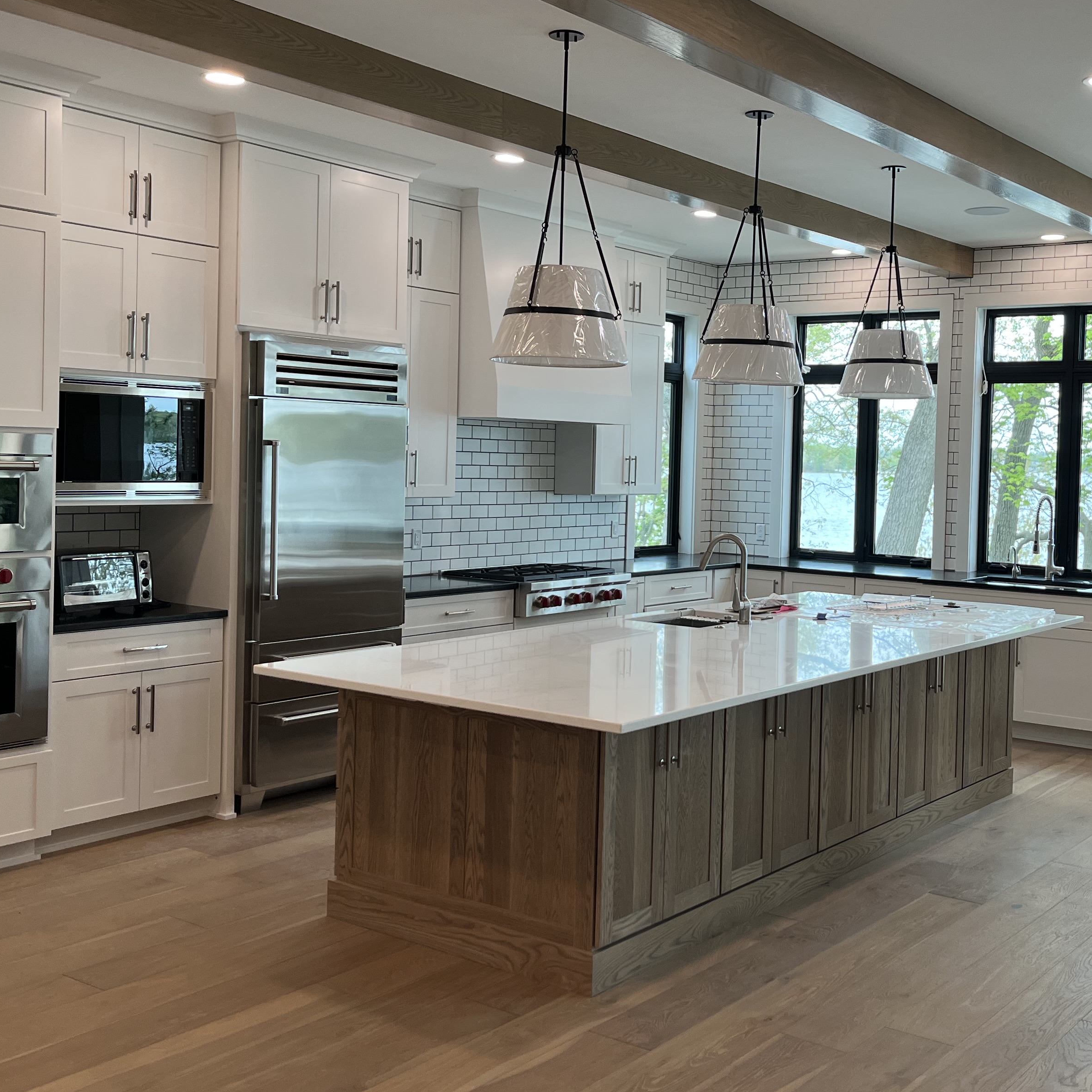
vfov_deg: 42.8
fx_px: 1392
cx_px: 700
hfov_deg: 42.4
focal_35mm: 39
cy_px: 501
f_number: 1.6
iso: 80
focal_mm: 5.1
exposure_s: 1/120
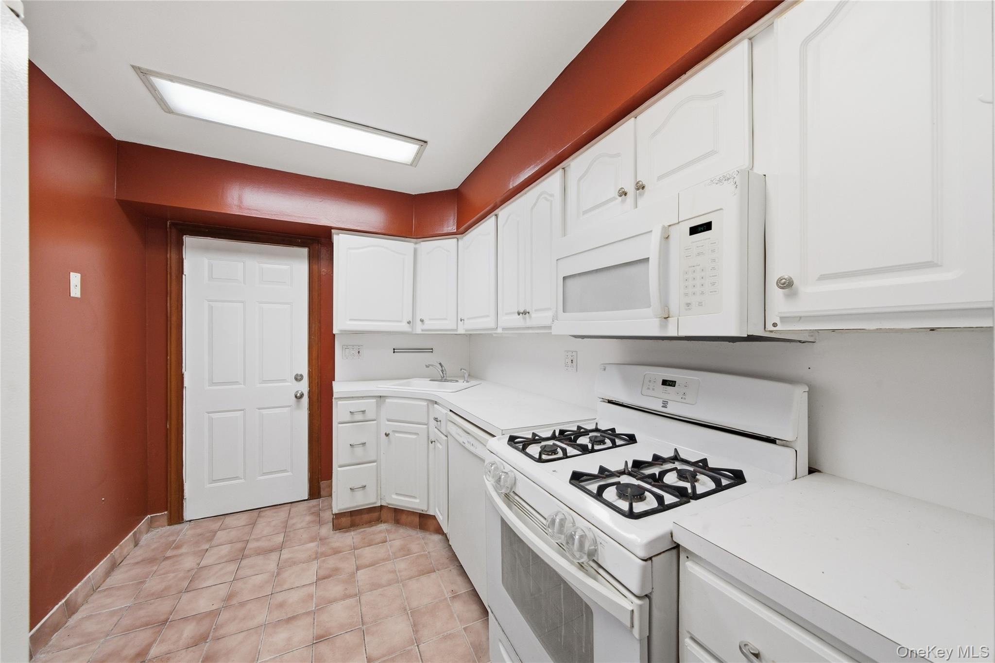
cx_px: 498
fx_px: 332
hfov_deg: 112.6
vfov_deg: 90.0
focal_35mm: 12
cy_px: 332
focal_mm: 12
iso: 1000
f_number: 9
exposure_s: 1/80
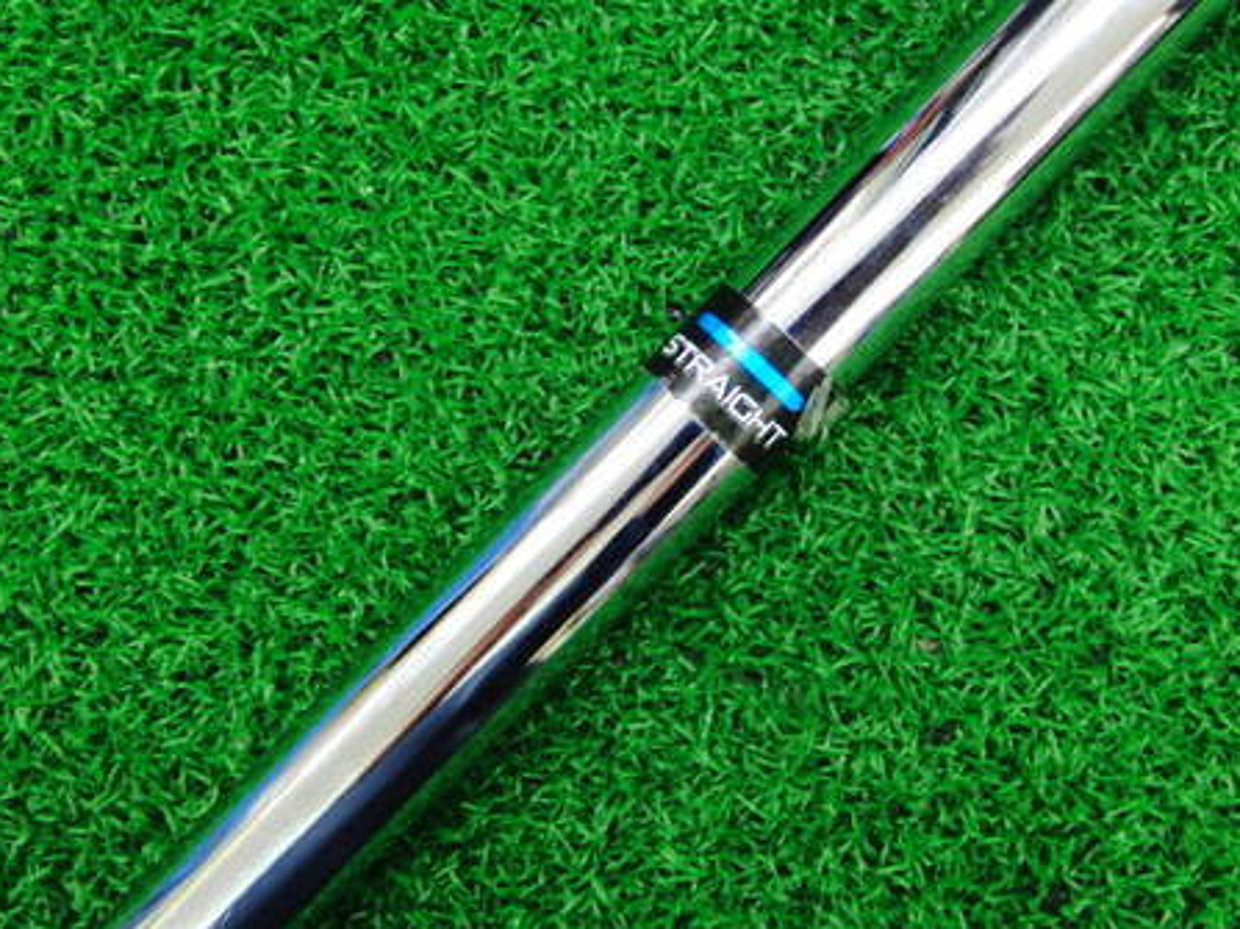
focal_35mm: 53
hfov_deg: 36.1
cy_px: 333
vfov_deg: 27.4
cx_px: 718
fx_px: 1898
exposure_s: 1/30
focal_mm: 6.42
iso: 400
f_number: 3.6
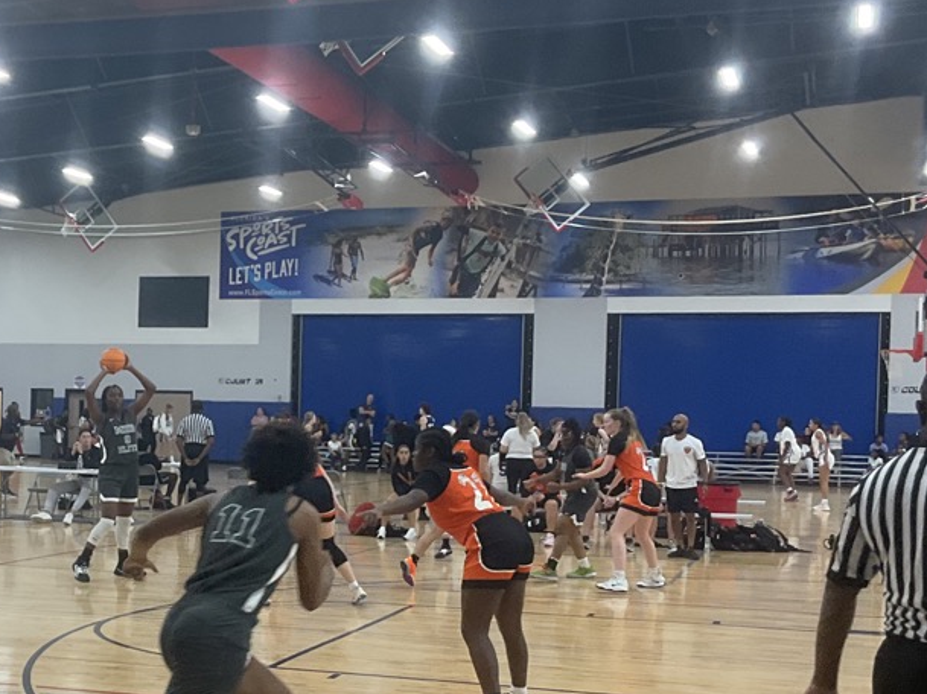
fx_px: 1633
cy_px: 454
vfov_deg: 23.9
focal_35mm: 61
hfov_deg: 31.3
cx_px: 269
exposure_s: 1/60
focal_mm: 3
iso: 50
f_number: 1.8
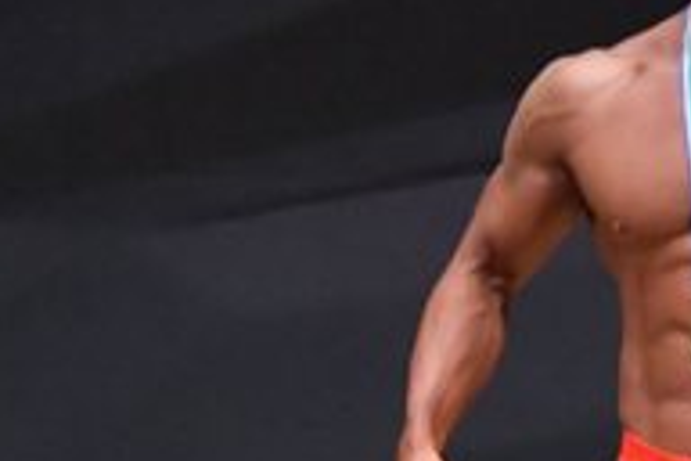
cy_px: 511
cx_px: 833
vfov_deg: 1.2
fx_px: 22129
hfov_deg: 1.8
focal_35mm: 1153
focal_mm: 190
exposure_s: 1/400
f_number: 5.6
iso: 6400
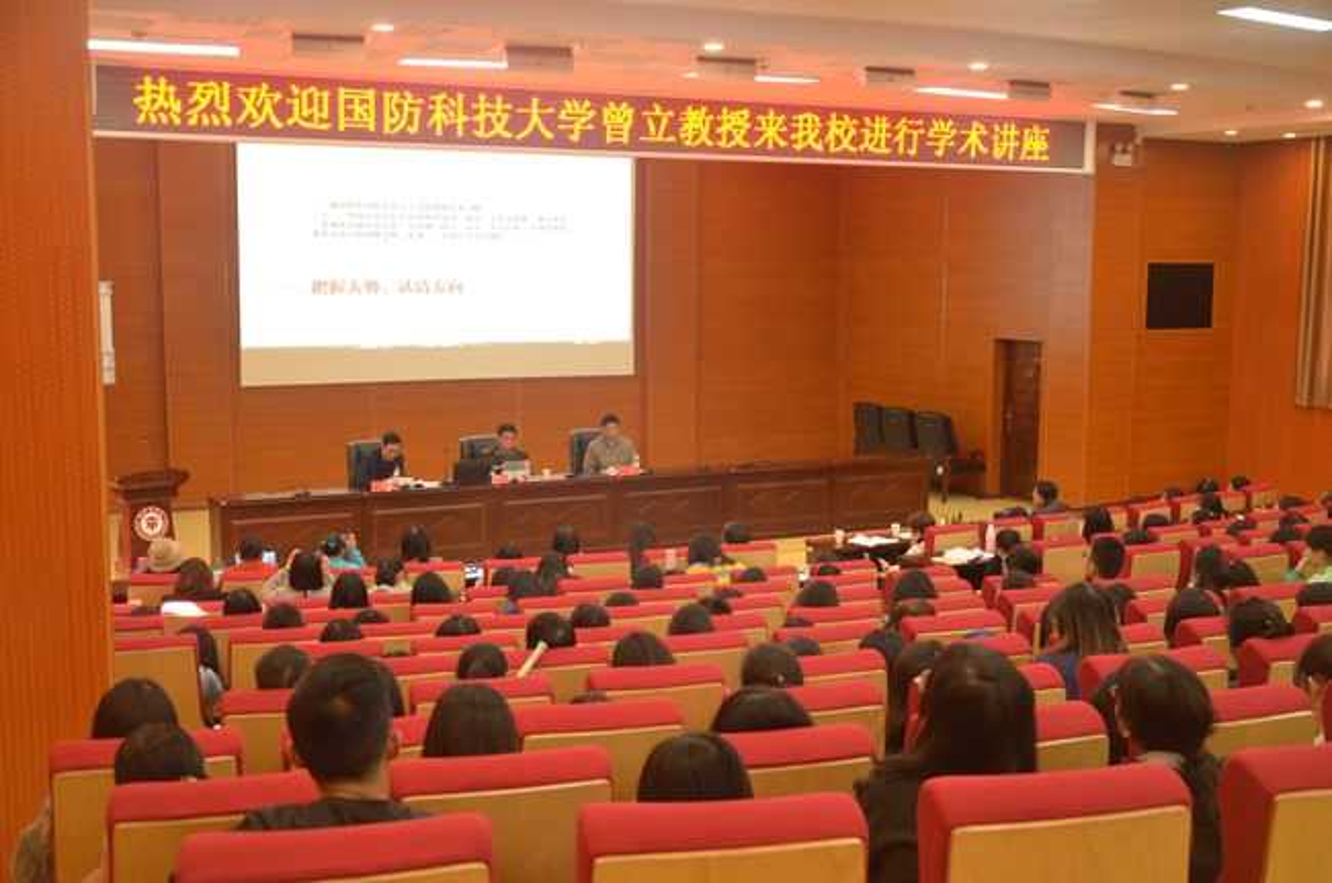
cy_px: 442
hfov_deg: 46.5
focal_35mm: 42
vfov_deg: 31.8
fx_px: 1551
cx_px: 666
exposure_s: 1/30
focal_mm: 28
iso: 1400
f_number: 4
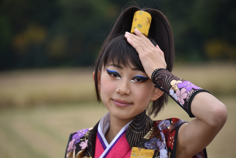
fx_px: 1967
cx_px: 118
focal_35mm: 300
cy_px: 79
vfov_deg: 4.6
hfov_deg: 6.9
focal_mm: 300
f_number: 5.6
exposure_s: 1/125
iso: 100
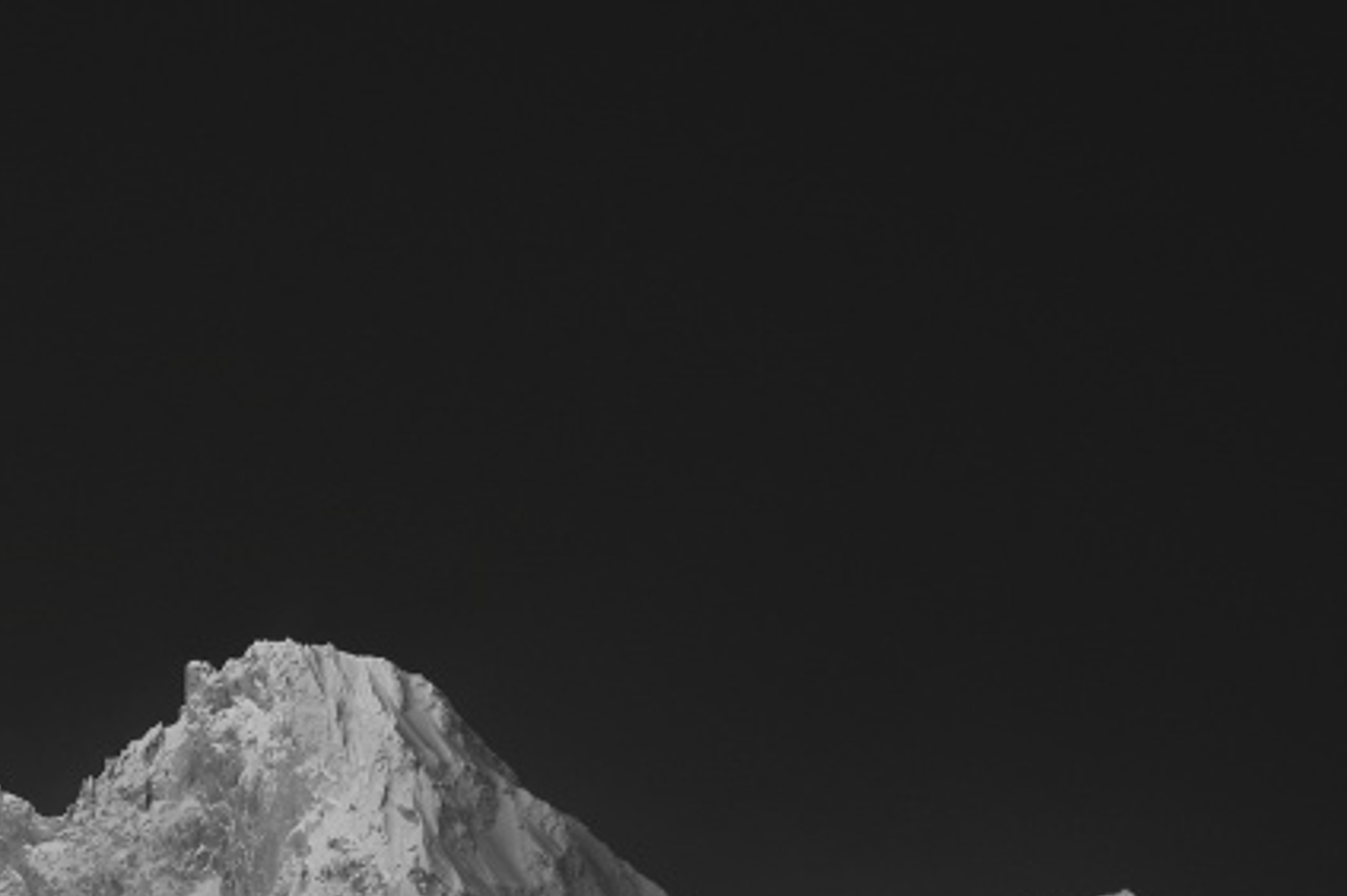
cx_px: 143
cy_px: 1064
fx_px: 6131
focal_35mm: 164
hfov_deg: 12.4
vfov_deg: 8.3
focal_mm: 39
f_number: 4.5
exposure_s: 1.11
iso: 100
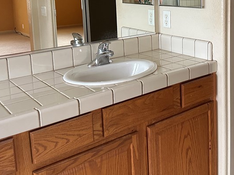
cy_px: 23
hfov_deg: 40.2
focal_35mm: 46
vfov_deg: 30.4
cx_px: 173
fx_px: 311
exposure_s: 1/60
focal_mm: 6.86
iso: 400
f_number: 1.78
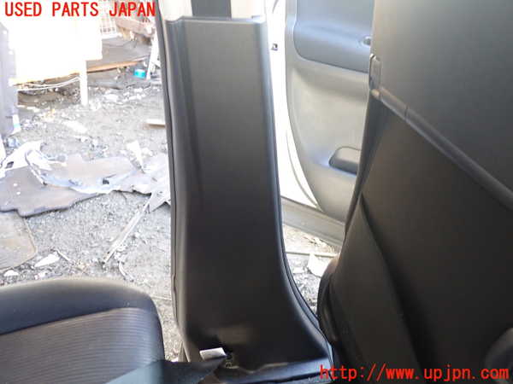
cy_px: 192
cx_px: 256
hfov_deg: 60.0
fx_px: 445
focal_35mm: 30
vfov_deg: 46.8
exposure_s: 1/30
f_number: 2.3
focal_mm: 5.4
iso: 320
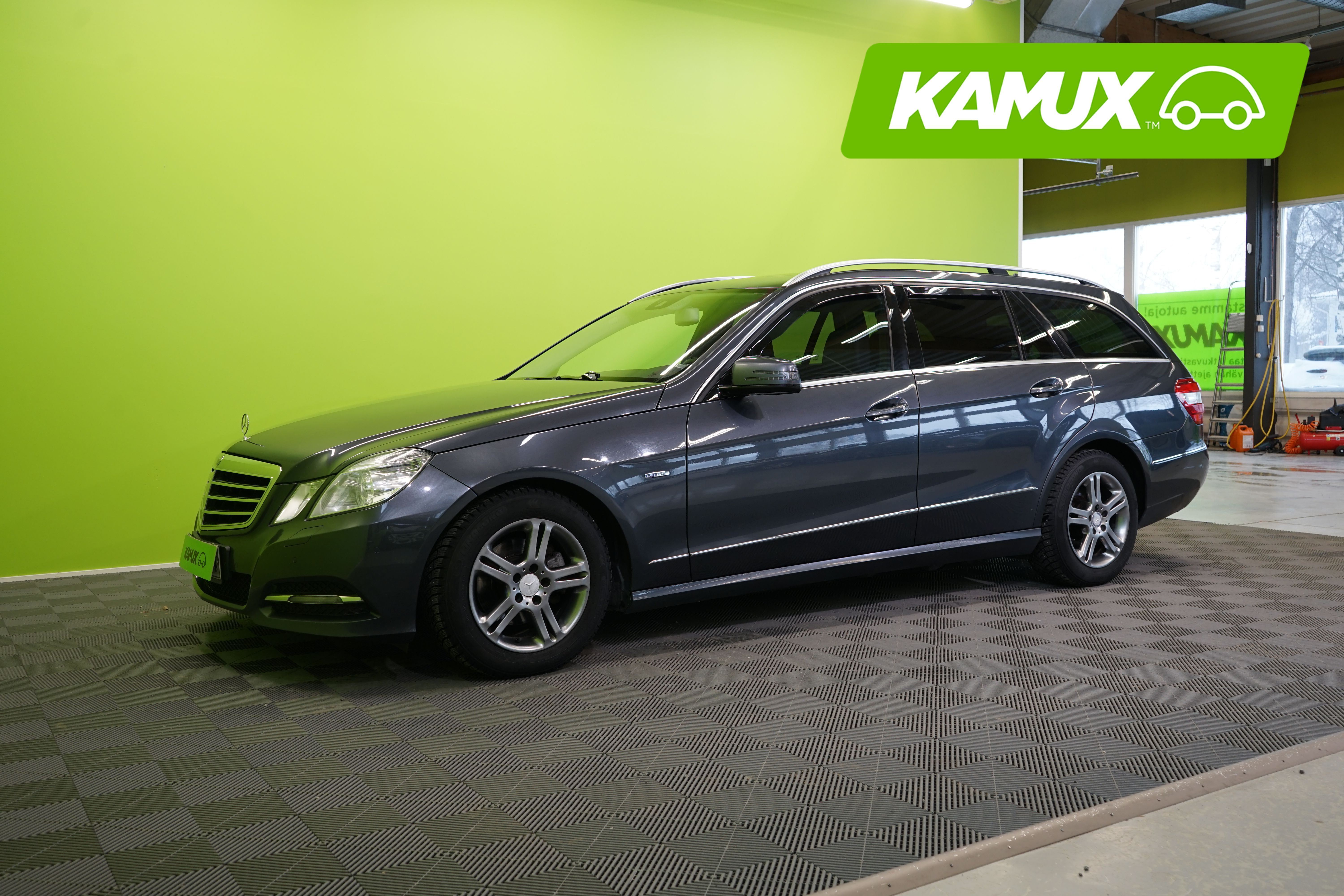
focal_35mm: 31
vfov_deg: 42.3
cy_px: 448
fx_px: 1157
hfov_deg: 60.3
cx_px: 672
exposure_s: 1/30
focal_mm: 31
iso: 400
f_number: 5
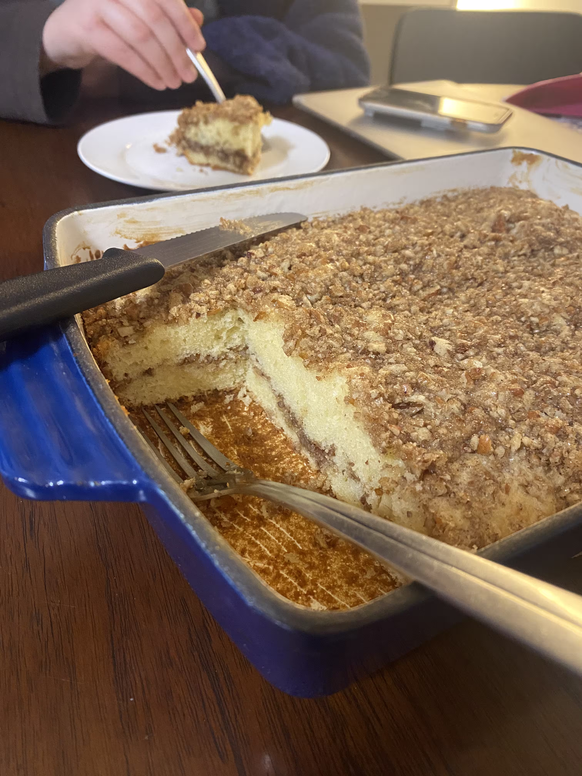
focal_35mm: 26
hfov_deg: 53.1
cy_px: 388
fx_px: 583
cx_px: 291
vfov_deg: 67.3
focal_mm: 4.25
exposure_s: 1/40
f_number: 1.8
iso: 500
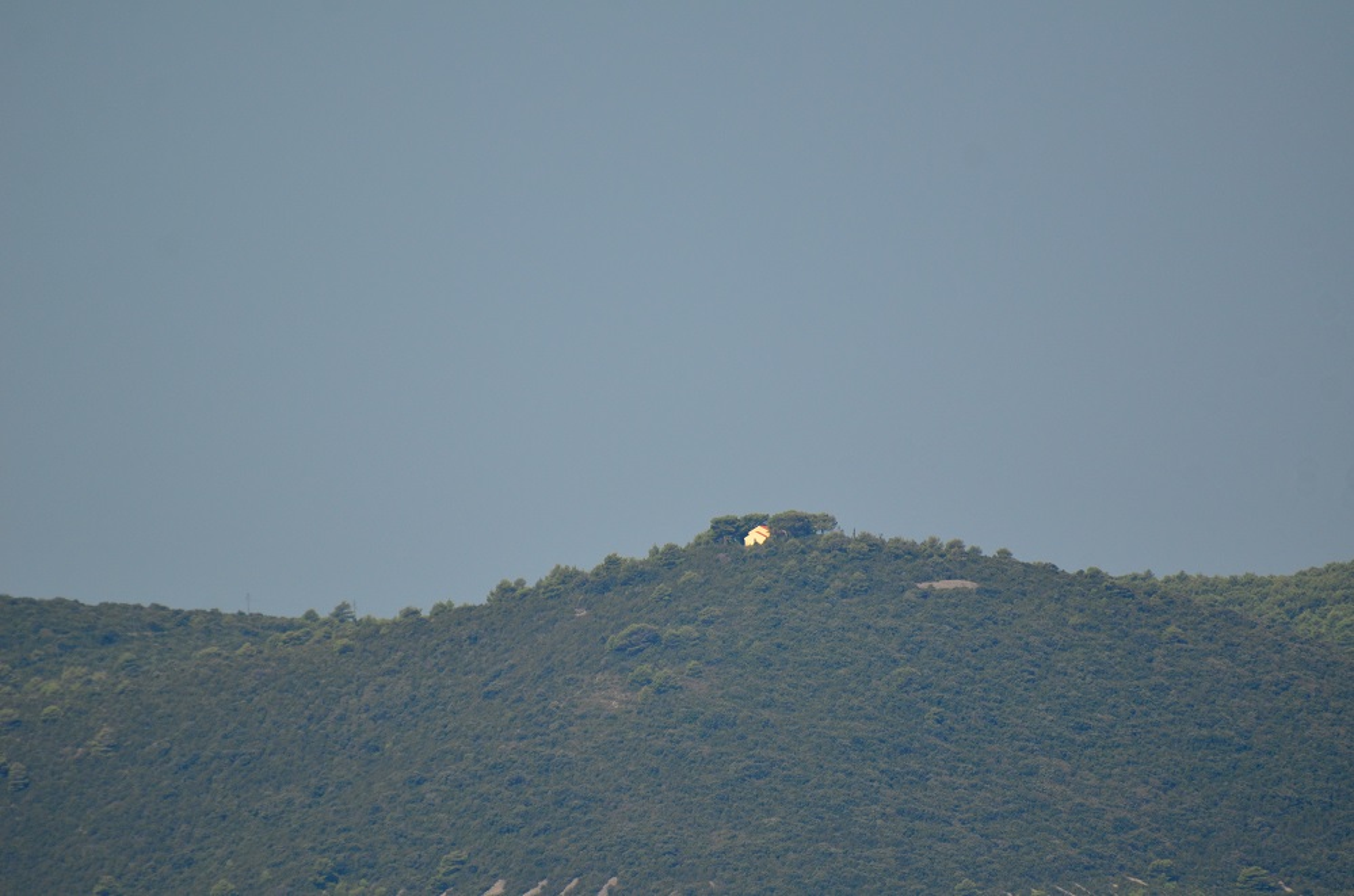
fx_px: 16885
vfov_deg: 3.0
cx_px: 677
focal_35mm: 450
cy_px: 448
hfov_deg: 4.6
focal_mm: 300
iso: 400
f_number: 5.6
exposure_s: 1/2000
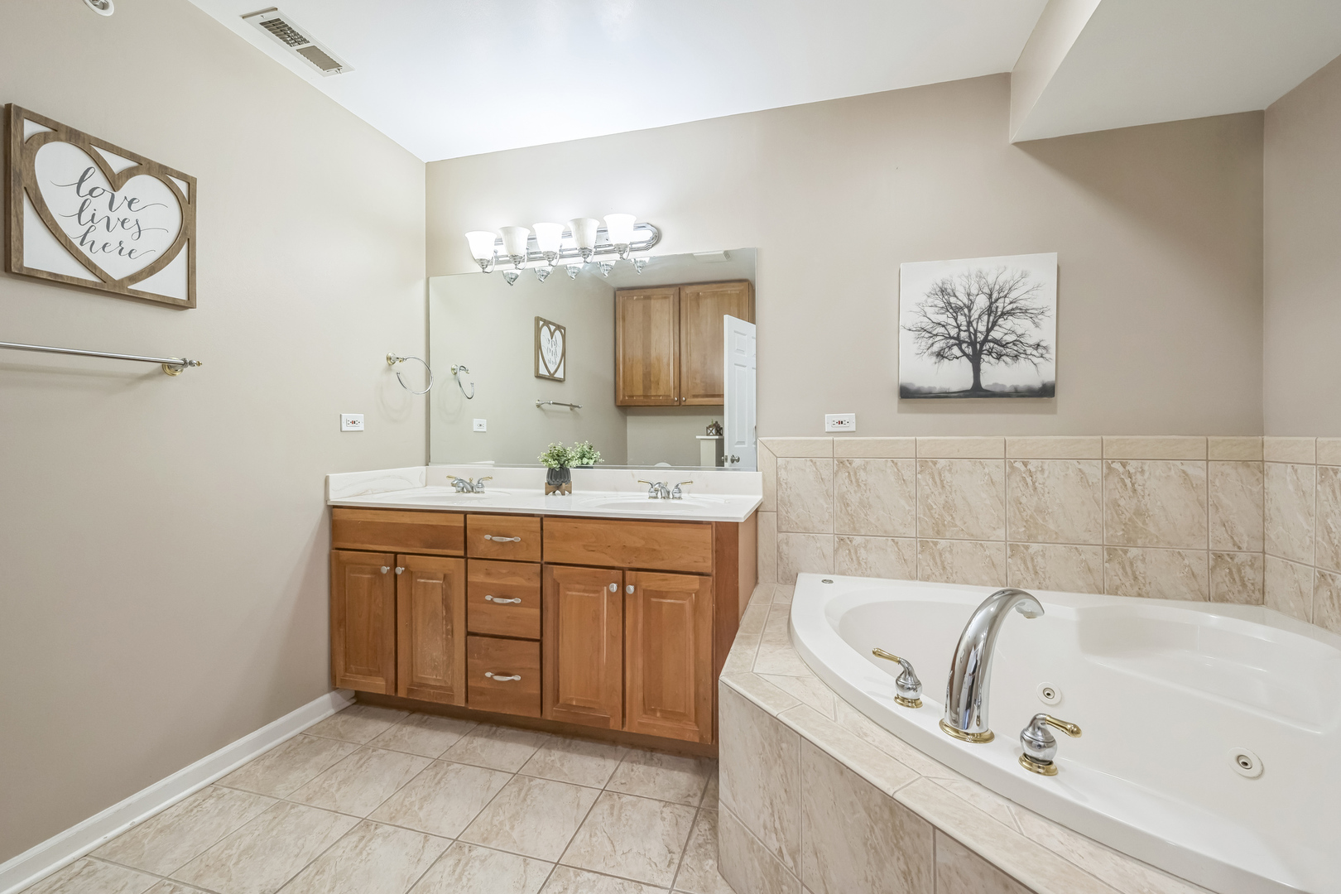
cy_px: 447
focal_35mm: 14
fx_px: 521
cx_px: 670
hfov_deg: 104.3
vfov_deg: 81.2
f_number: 8
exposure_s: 1/15
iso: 400
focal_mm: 14
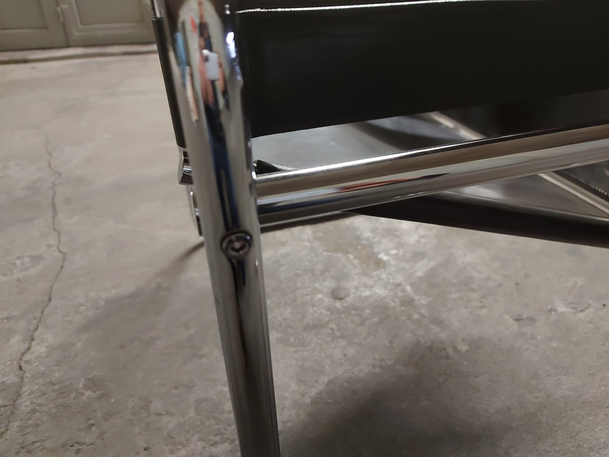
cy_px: 228
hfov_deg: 71.6
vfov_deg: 56.8
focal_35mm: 24
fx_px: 422
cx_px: 304
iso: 320
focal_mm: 5.23
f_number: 1.8
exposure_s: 1/25
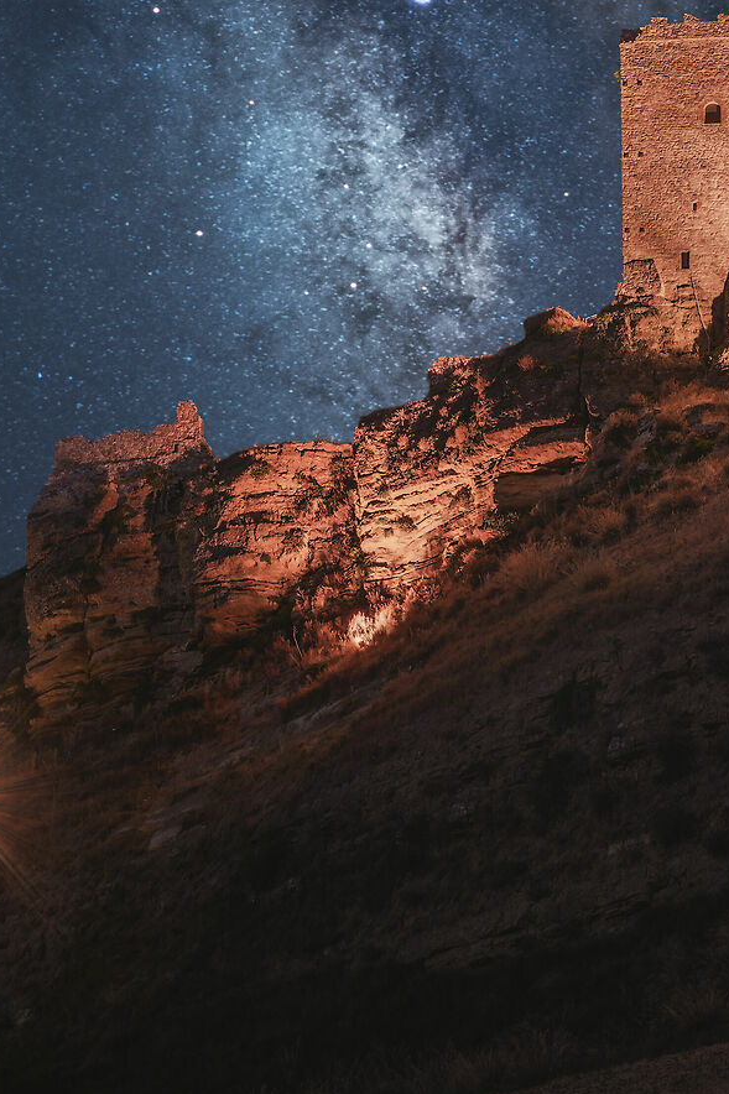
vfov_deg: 17.8
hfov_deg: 12.0
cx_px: 538
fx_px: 3464
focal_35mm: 114
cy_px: 236
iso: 100
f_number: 16
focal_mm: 42
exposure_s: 1/1.25
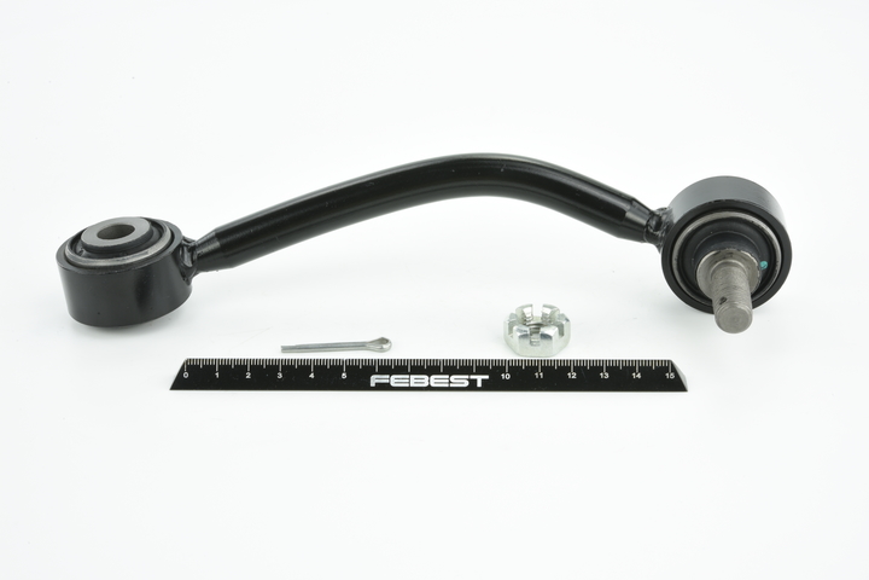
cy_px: 290
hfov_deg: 33.4
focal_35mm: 60
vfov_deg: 22.6
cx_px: 434
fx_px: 1448
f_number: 29
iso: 64
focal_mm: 60
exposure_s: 1/2
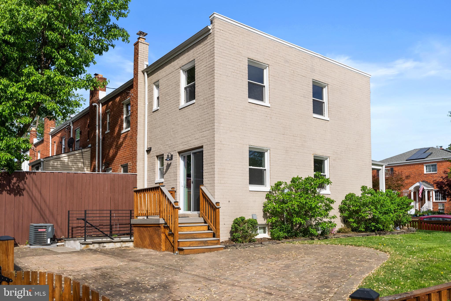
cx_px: 226
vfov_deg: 45.0
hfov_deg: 63.6
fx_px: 363
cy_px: 150
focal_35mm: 29
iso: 200
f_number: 11
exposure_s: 1/400
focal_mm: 29
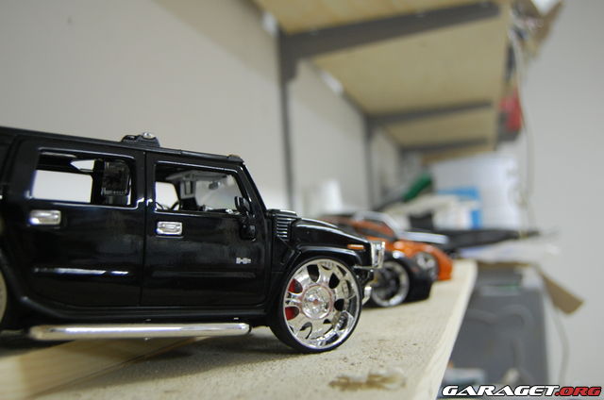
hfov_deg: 49.6
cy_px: 200
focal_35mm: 39
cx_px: 302
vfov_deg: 34.1
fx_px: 653
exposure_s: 1/8
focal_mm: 26
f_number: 4
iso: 800
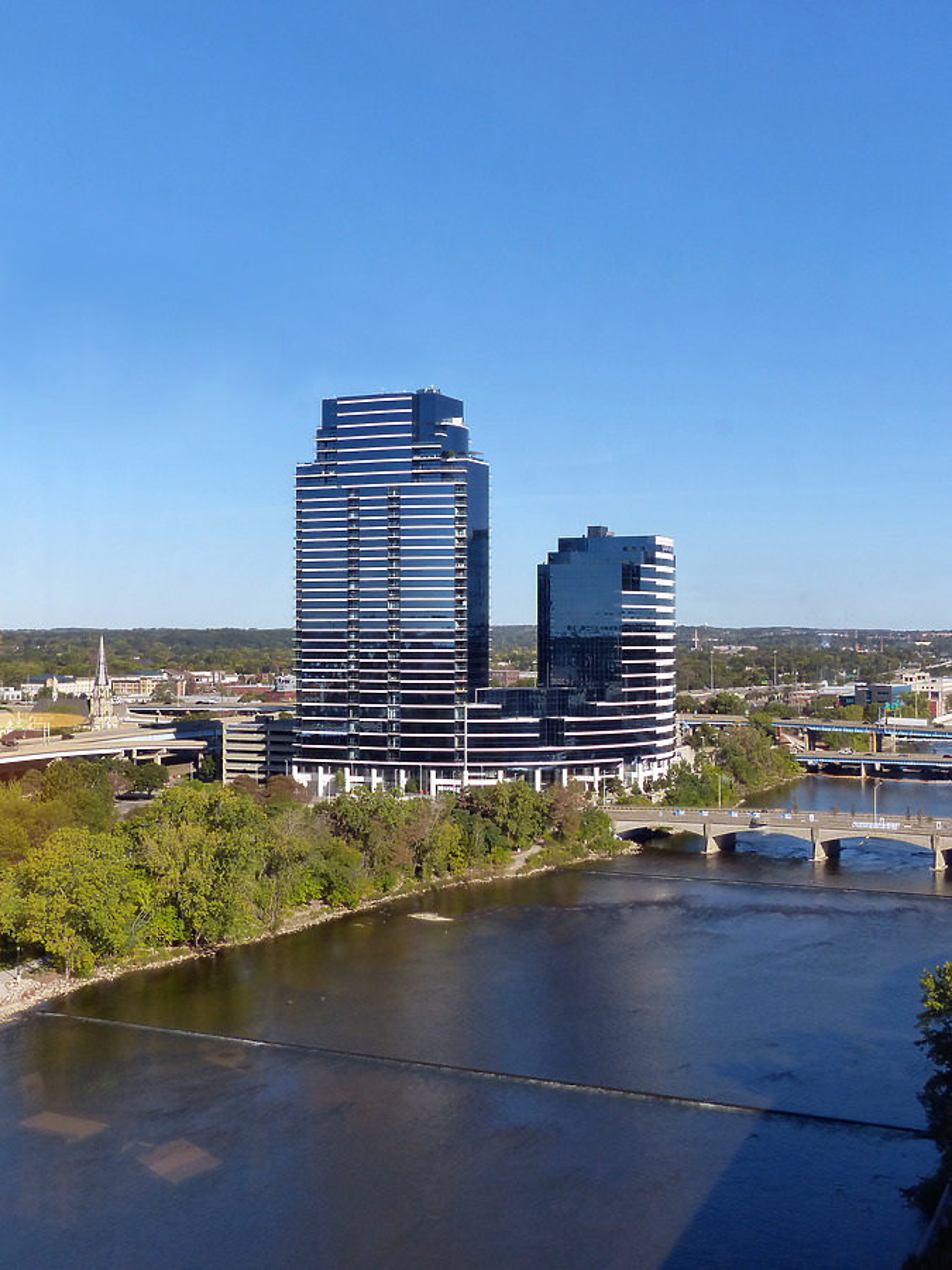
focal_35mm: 42
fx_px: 1540
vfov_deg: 44.8
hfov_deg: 34.3
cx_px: 476
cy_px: 635
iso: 160
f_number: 4
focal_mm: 7.6
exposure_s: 1/160
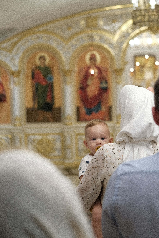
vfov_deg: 20.6
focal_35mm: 99
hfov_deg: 13.8
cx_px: 98
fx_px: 656
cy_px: 87
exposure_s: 1/45
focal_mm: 50
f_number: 2.2
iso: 400
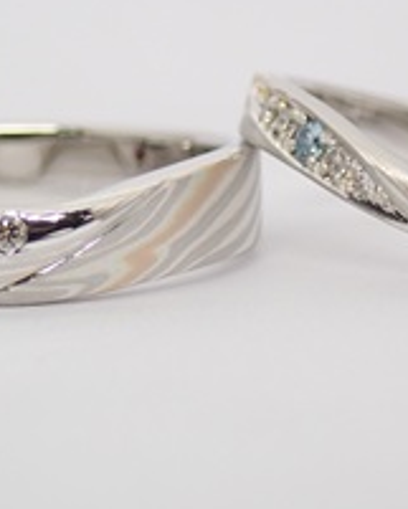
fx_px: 2534
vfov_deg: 11.5
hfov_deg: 9.2
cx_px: 215
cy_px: 232
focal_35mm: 168
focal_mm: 13.65
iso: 200
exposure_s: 1/125
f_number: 4.1
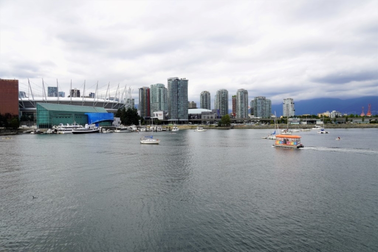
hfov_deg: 67.4
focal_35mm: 27
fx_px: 283
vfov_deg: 47.9
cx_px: 189
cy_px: 126
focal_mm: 18
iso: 100
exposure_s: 1/160
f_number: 10
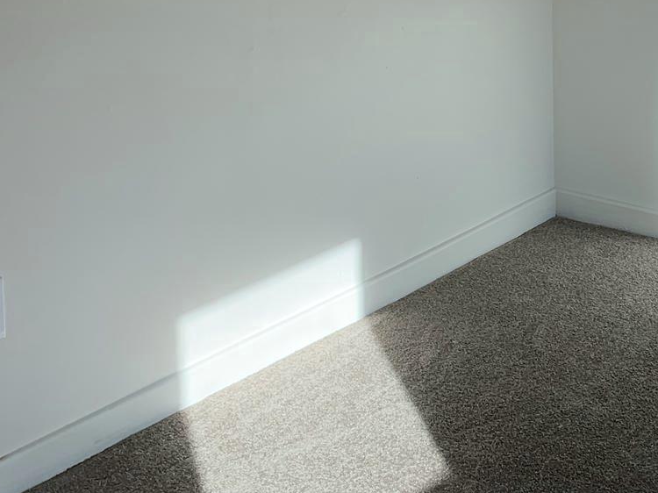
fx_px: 1349
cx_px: 590
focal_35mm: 71
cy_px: -109
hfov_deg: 26.5
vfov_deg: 19.4
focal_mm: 4.25
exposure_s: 1/350
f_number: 1.8
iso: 25
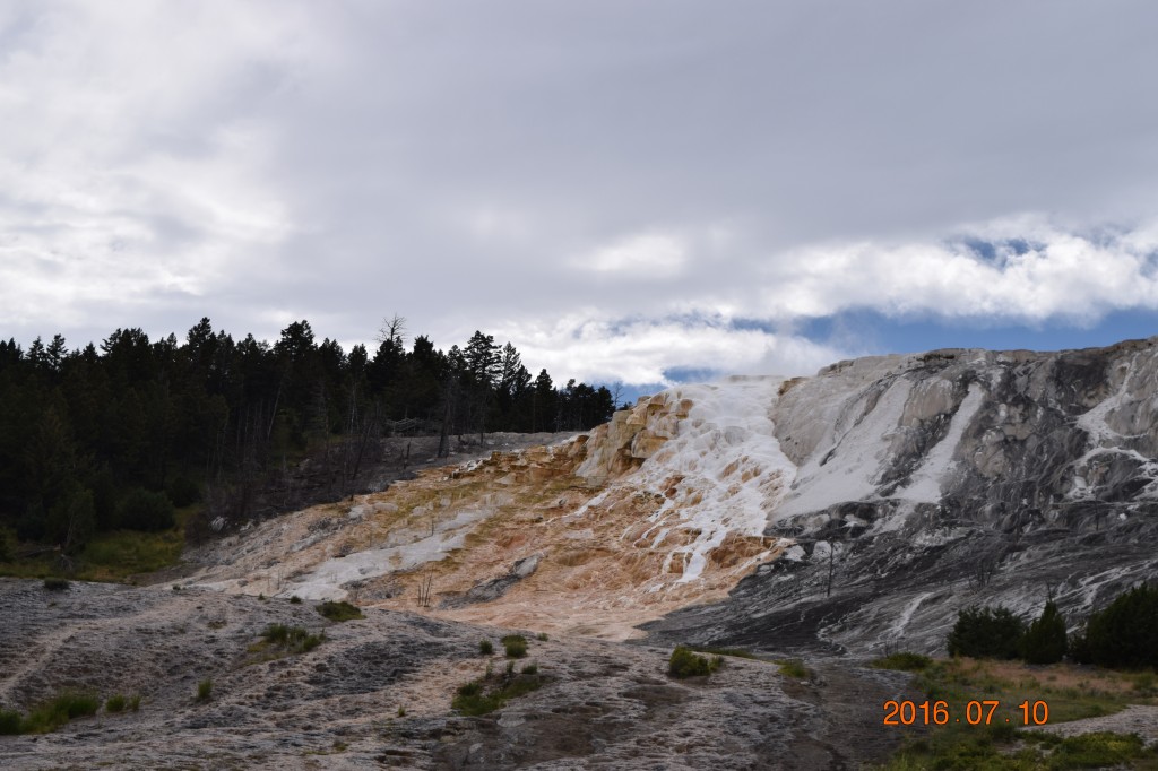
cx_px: 579
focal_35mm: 68
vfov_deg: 20.1
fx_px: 2170
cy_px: 386
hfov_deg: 29.9
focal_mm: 45
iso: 200
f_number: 8
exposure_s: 1/1250
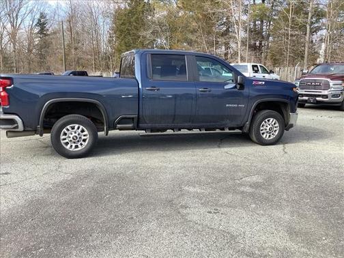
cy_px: 129
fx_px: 308
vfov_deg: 45.4
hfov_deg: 58.4
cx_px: 172
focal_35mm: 31
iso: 25
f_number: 2.4
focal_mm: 3.3
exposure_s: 1/334
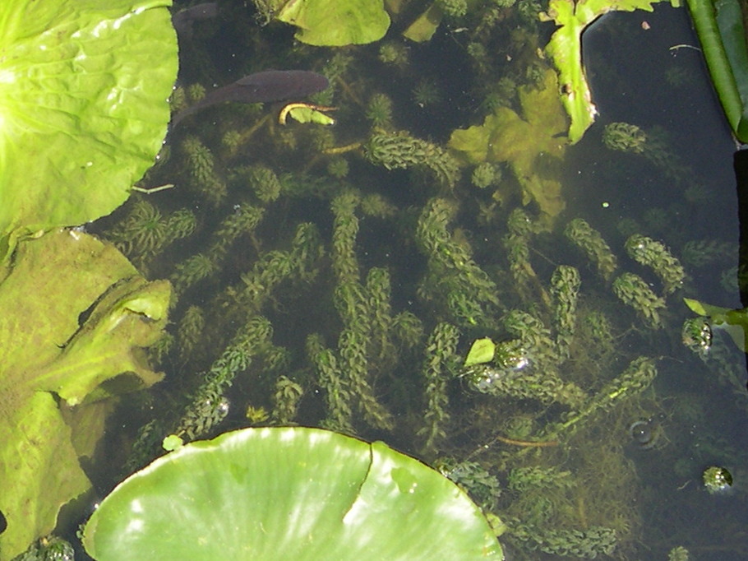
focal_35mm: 38
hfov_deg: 49.0
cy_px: 280
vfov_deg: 37.7
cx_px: 374
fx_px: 821
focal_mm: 8
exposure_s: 1/566
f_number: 2.8
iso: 100
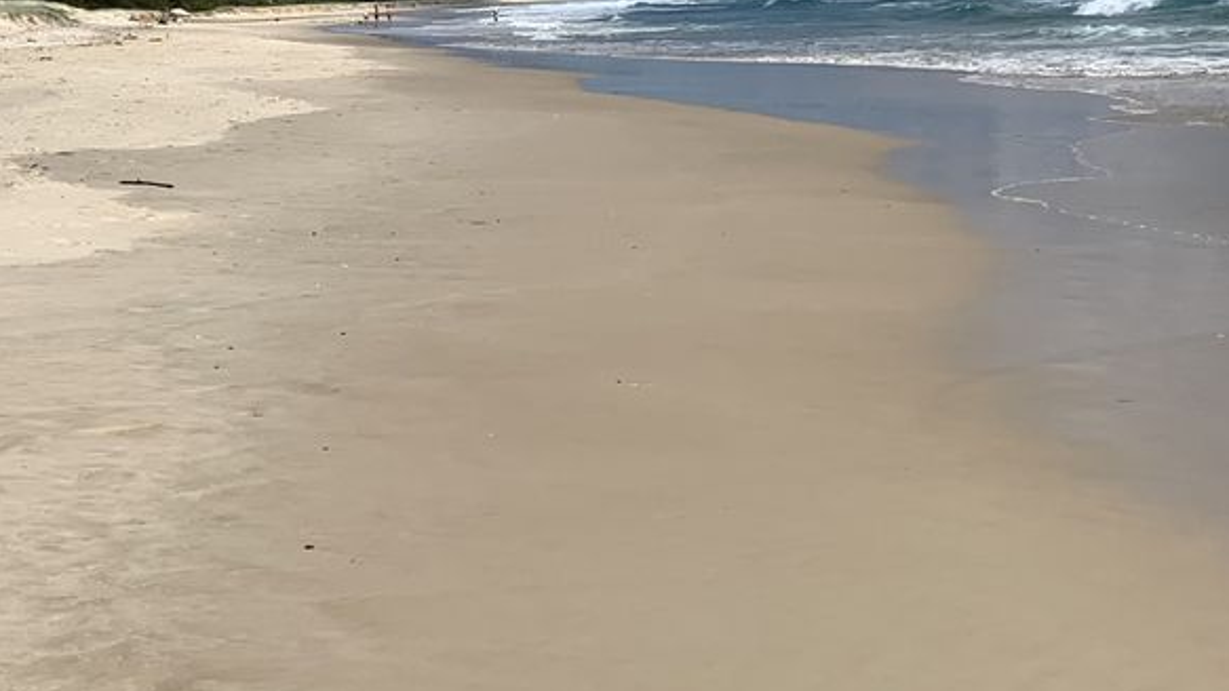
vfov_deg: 17.2
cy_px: 206
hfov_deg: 29.9
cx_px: 398
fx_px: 2281
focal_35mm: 70
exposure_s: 1/5714
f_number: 1.8
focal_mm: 4.25
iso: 25
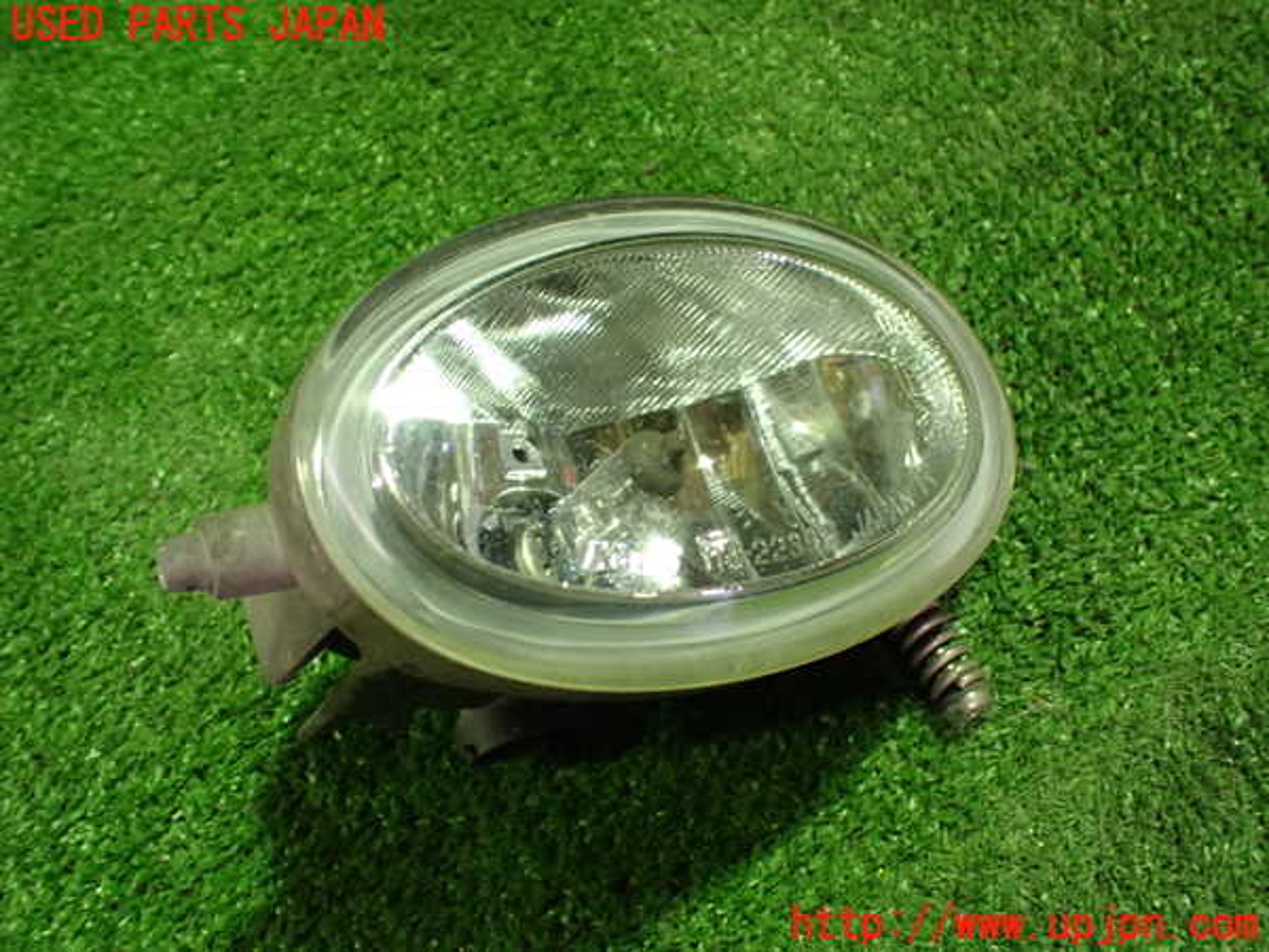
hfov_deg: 60.0
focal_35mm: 30
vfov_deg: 46.8
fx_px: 1100
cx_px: 634
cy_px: 476
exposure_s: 1/40
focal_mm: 5.4
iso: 800
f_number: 2.3
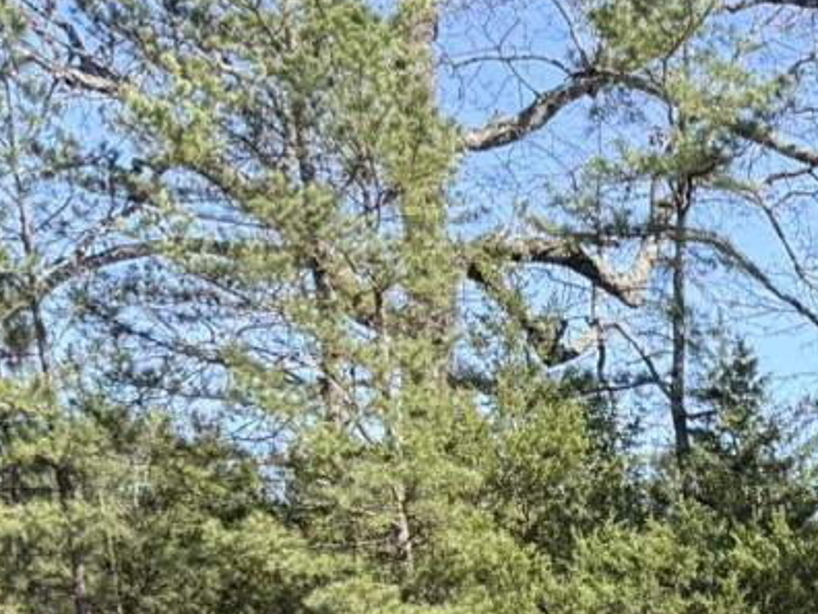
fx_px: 2930
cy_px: 1298
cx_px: 1704
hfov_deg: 13.4
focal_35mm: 124
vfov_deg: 10.7
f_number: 1.78
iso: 100
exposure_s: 1/967
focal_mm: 6.76
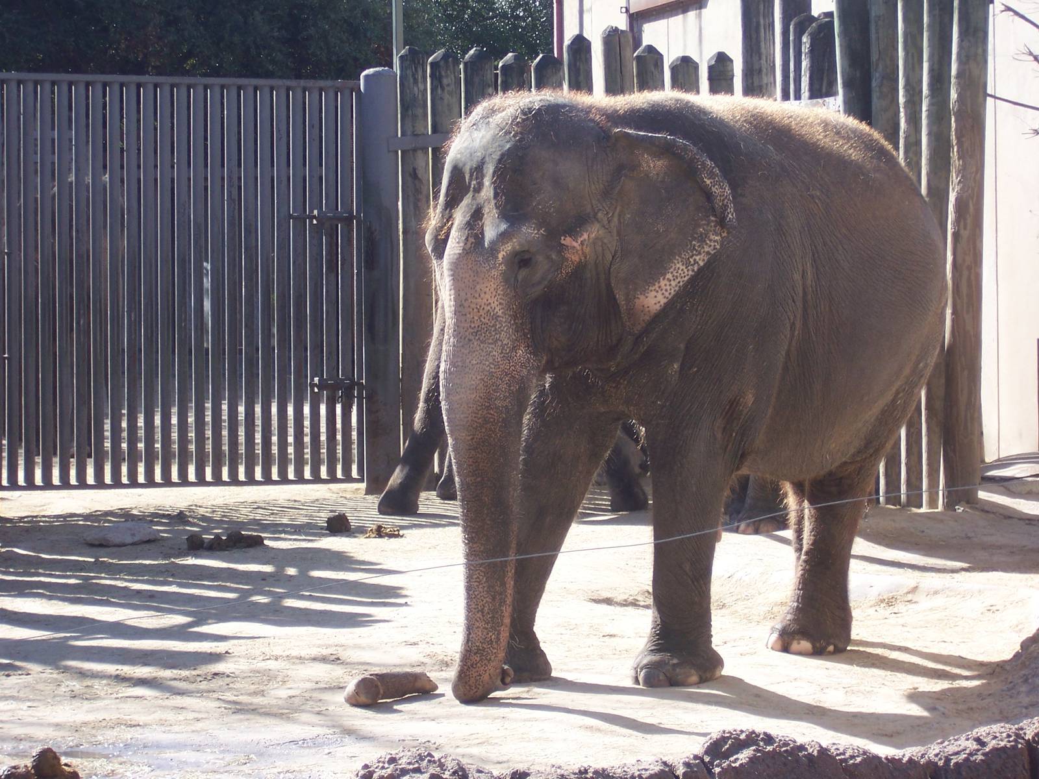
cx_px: 520
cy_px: 390
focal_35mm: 132
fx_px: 3962
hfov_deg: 14.9
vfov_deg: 11.2
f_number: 4.8
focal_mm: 22
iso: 80
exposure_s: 1/180
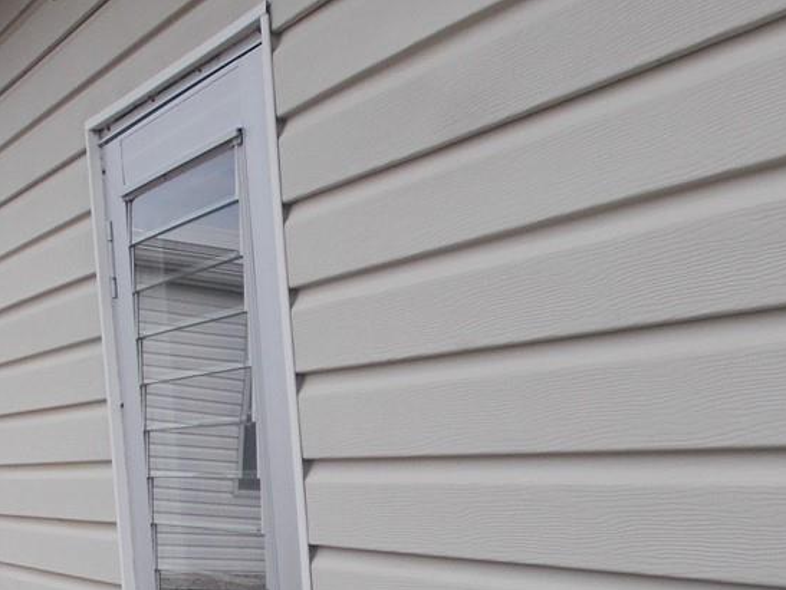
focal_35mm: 76
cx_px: 273
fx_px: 1727
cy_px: 469
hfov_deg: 25.5
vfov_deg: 19.2
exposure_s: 1/100
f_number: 8
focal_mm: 4.6
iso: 80
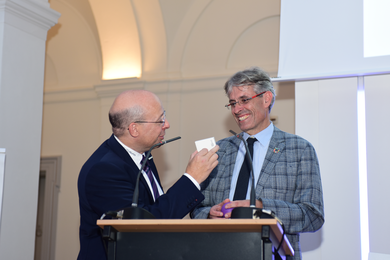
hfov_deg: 28.8
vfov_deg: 19.5
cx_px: 195
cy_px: 130
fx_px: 759
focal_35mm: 70
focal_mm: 70
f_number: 3.5
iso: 500
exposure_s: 1/60
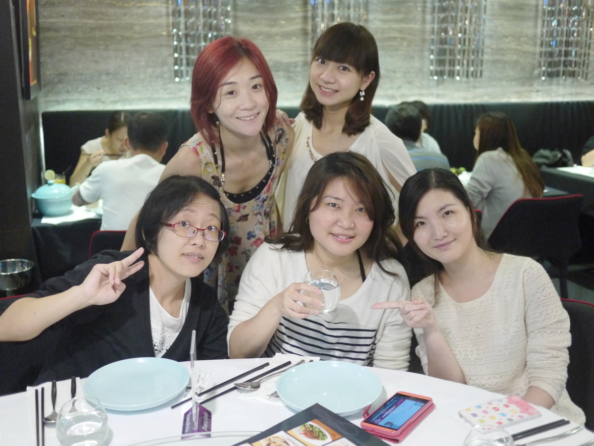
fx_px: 686
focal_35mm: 40
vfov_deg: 36.0
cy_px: 223
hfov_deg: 46.8
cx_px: 297
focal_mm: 20
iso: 800
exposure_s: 1/40
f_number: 1.7
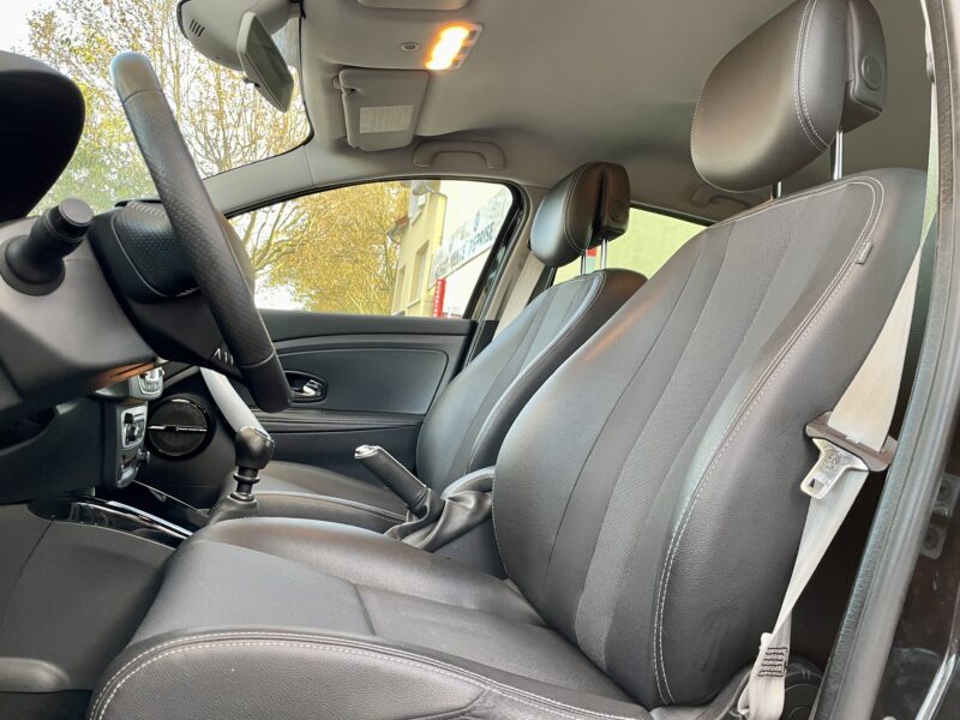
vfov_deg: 53.1
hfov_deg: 67.3
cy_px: 360
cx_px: 480
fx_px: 721
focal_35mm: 26
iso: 125
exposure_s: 1/83
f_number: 1.6
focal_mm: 4.2
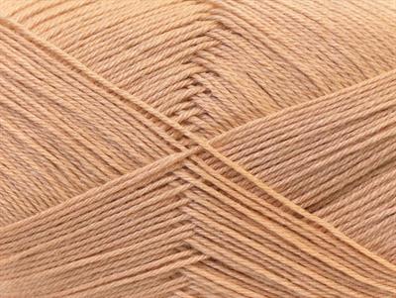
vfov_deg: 15.0
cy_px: 149
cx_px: 198
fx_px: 1134
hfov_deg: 19.8
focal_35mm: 99
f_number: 2.9
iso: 200
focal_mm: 20.29
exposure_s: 1/36.8
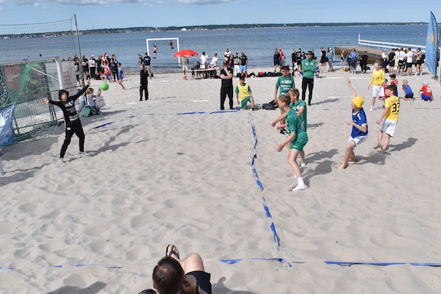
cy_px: 153
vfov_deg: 36.9
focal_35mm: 36
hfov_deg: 52.8
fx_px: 441
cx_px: 264
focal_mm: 18
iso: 200
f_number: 8
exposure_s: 1/800
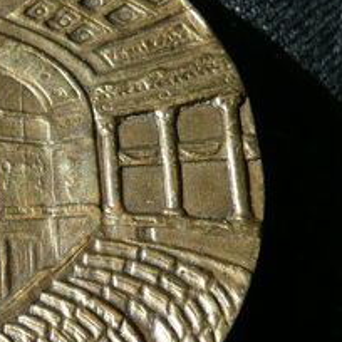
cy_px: 200
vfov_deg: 23.0
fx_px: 838
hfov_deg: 21.7
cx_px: -45
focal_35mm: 75
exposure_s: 1/800
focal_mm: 4.9
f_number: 3.4
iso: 100
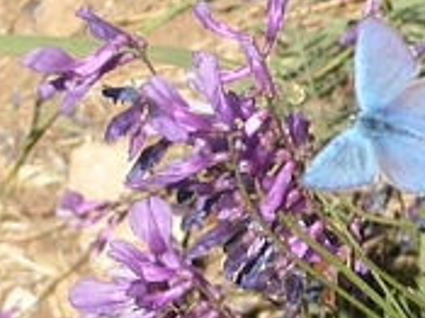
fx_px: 3386
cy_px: 114
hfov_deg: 7.1
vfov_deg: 5.4
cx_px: 448
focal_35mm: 276
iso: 100
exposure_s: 1/428
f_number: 4.8
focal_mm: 16.8
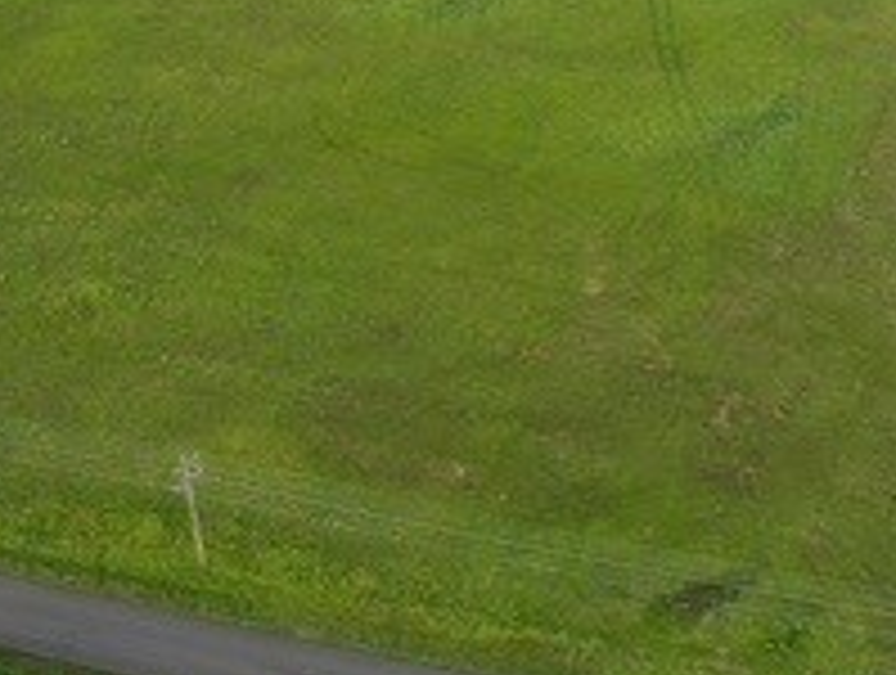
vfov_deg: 18.0
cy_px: -198
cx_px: 1202
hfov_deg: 22.3
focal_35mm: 77
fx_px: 1997
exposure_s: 1/240
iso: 160
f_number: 1.7
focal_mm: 6.72
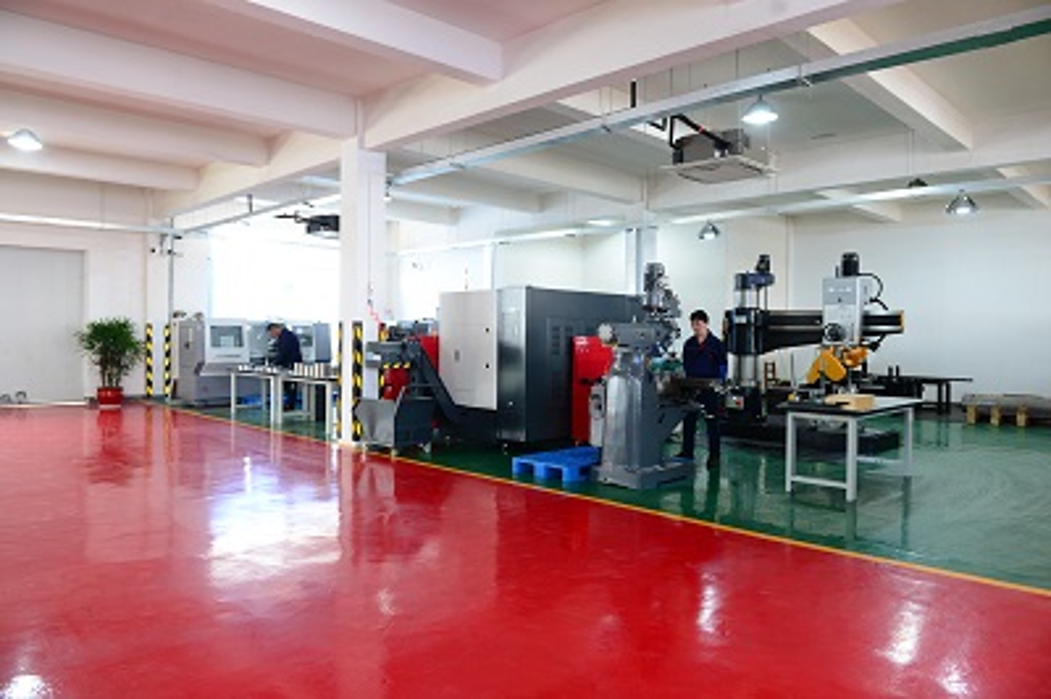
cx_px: 526
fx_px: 758
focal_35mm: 26
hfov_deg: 69.4
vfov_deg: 49.5
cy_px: 350
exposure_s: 1/60
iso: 1000
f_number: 4.8
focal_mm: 26
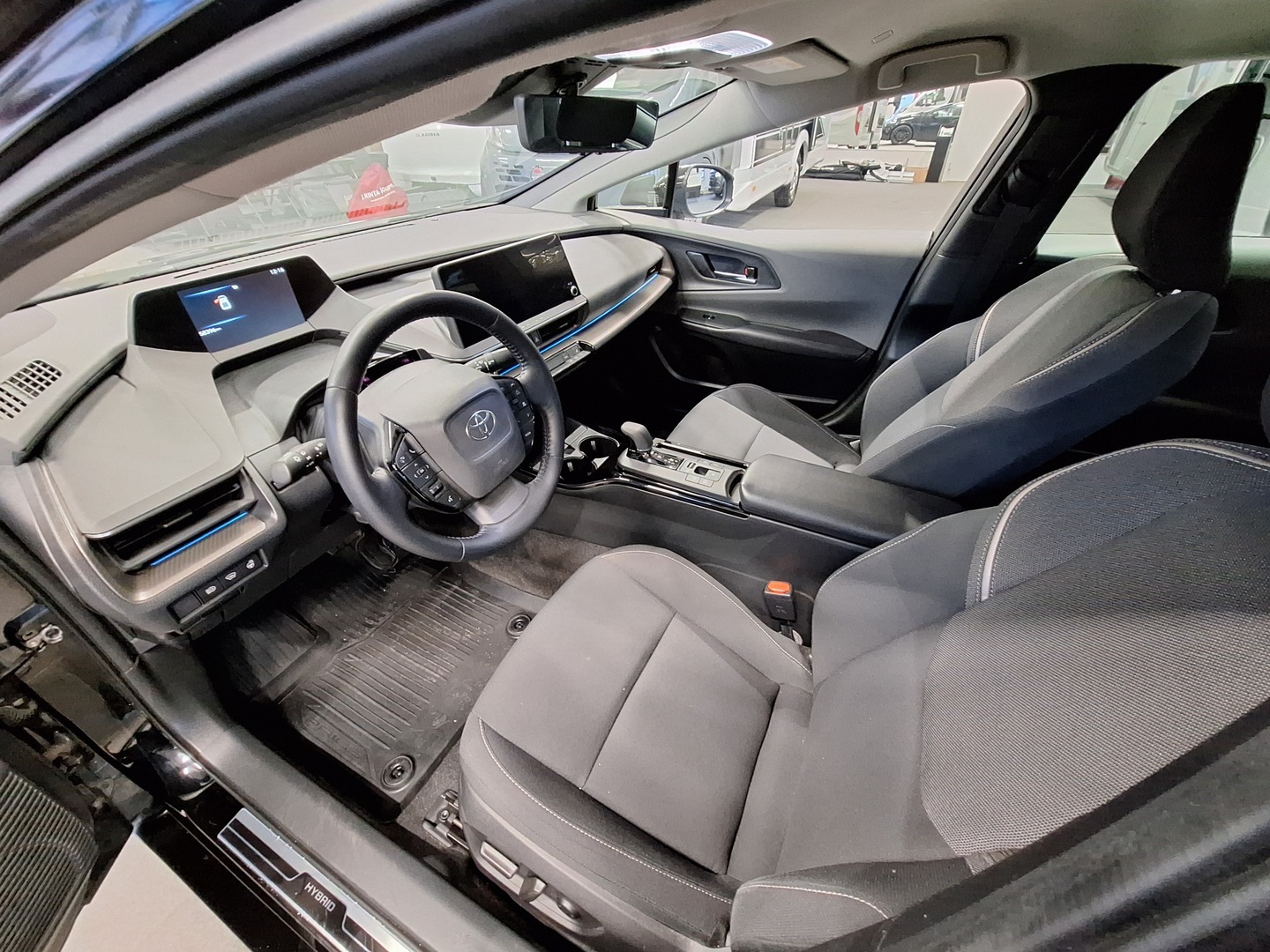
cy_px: 476
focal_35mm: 13
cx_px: 635
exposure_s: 1/20
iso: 500
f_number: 2.2
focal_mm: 1.74
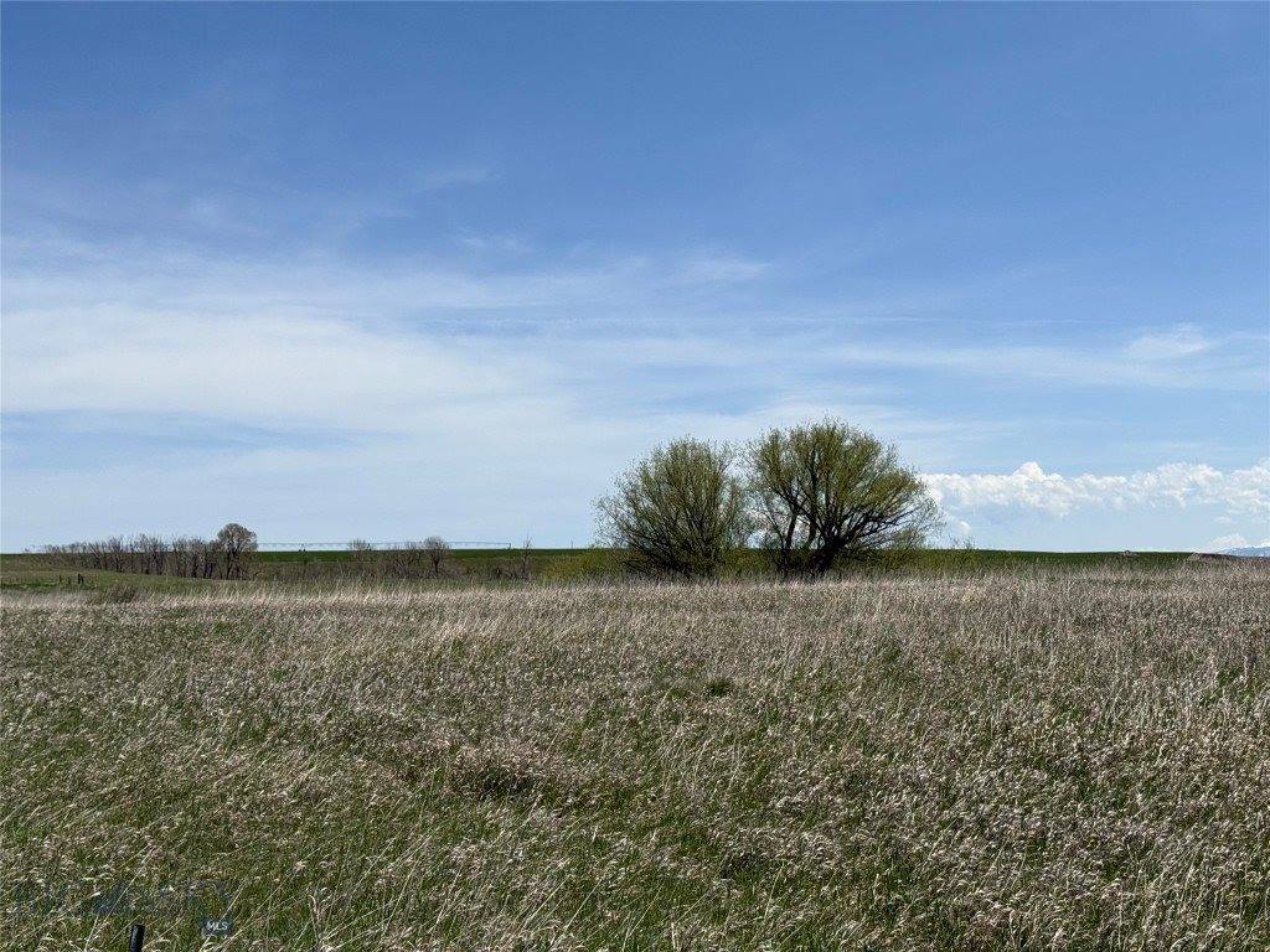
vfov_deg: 30.3
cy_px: 476
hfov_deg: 39.7
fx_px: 1761
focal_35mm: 48
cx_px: 635
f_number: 1.78
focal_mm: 6.76
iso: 64
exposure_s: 1/8772
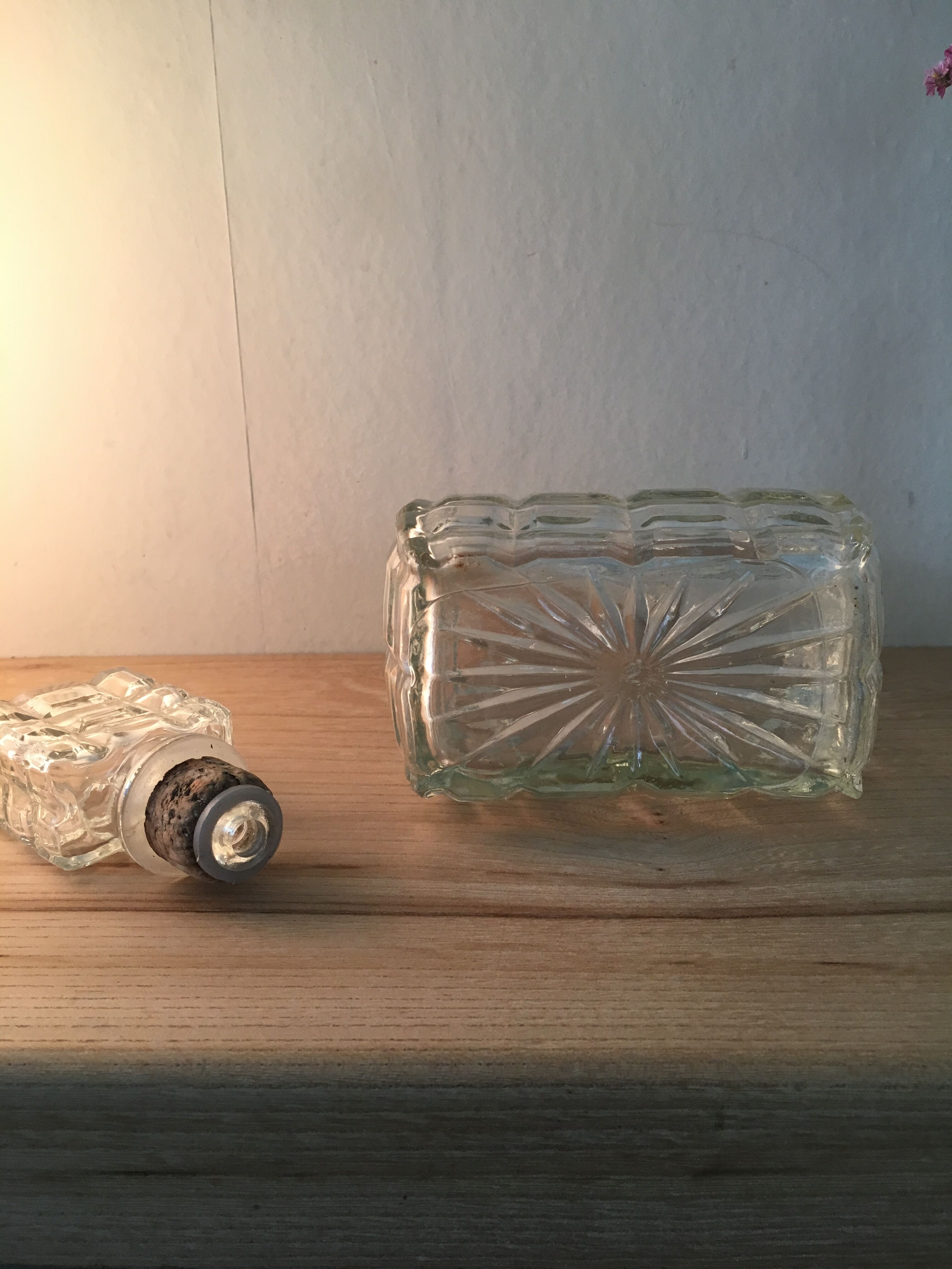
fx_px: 1063
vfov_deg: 61.7
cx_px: 476
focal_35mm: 29
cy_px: 634
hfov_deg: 48.2
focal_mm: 4.15
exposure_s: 1/33
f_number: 2.2
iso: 50
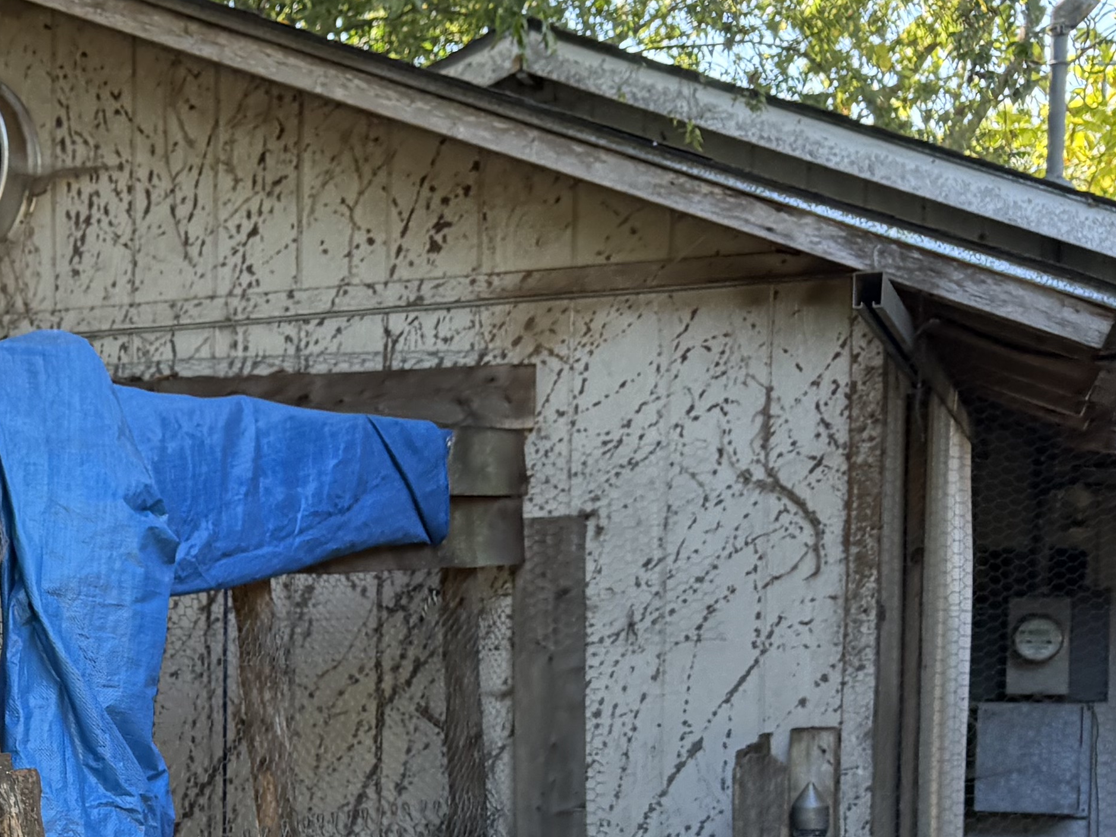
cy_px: 818
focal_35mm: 73
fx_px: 2353
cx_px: -183
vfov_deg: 19.6
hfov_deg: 24.5
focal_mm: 6.76
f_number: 1.78
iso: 160
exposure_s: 1/210
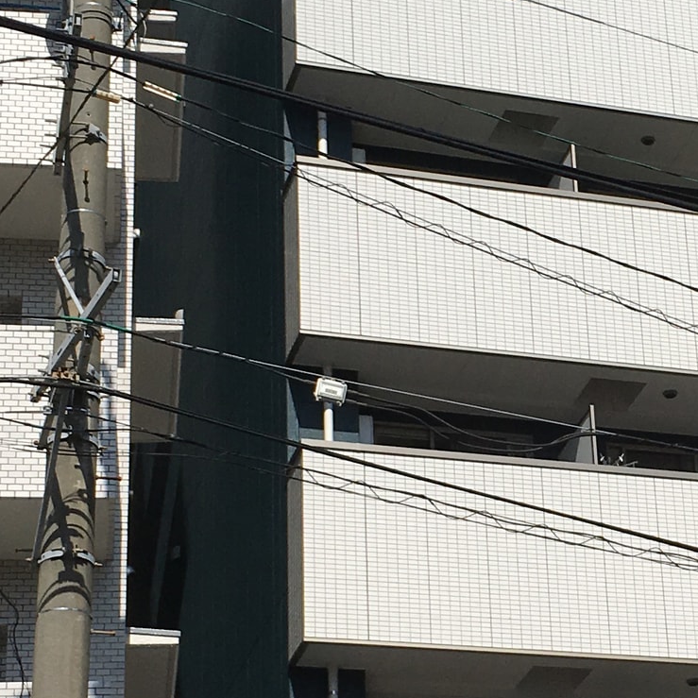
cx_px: 699
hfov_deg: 16.4
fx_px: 2373
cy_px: 459
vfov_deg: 16.7
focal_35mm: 104
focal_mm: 4.15
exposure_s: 1/4049
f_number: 2.2
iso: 25
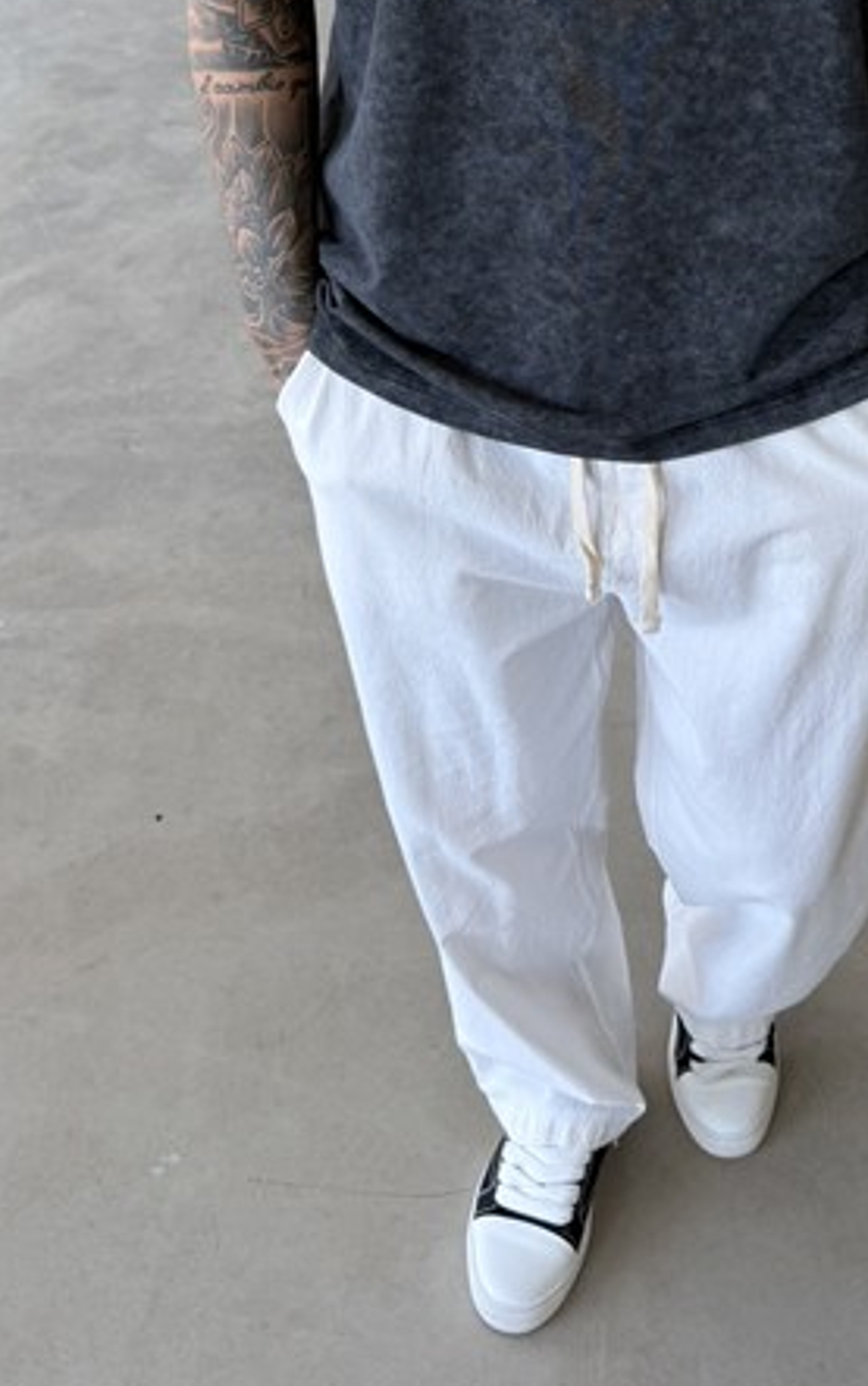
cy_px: 304
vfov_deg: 41.8
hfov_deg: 27.9
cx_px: 558
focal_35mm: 46
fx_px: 1738
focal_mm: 6.76
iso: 64
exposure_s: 1/121
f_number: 1.78
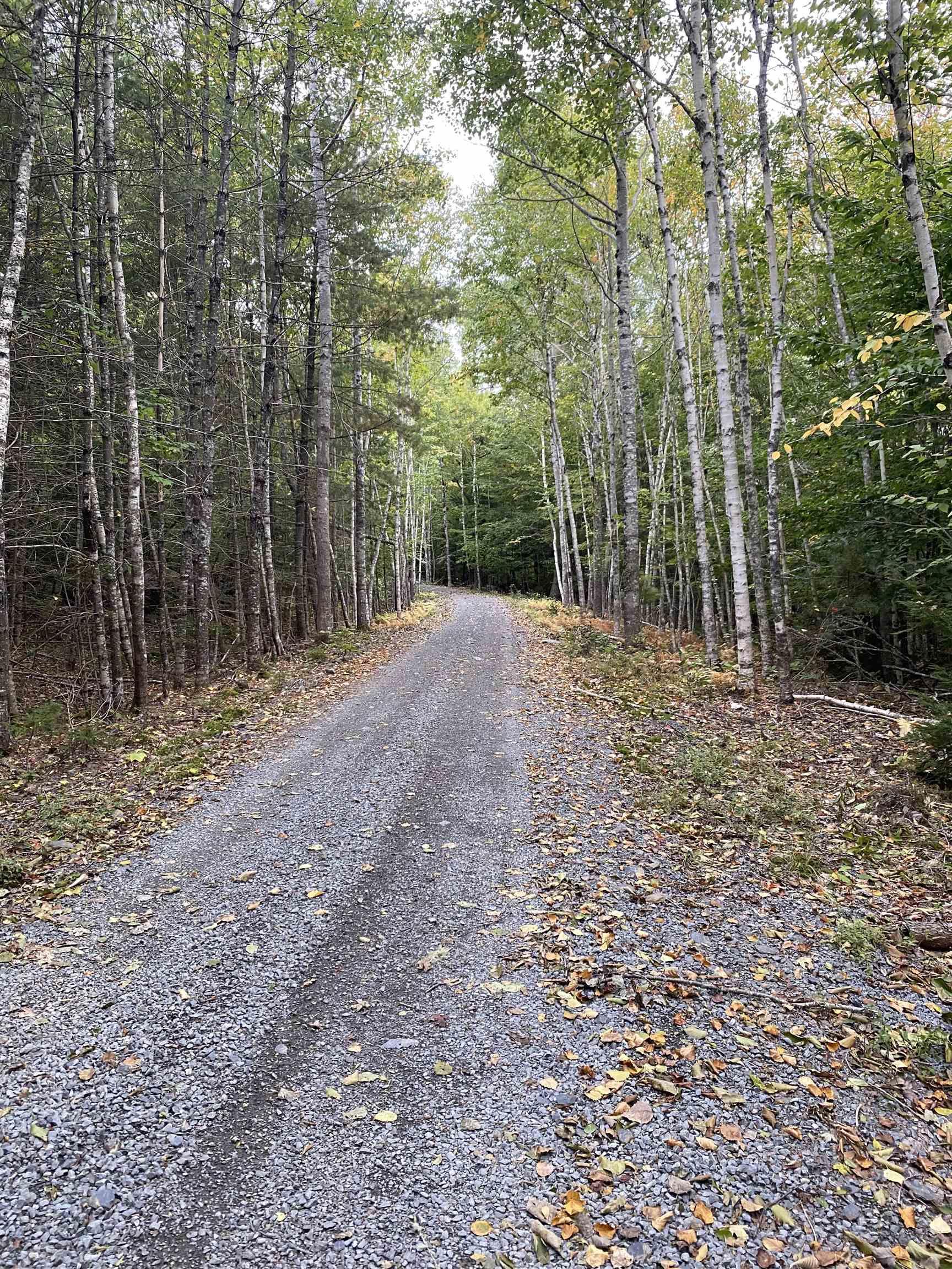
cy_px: 634
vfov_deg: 67.3
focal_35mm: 26
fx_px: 953
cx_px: 476
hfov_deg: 53.1
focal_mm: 4.25
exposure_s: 1/84
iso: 125
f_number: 1.8
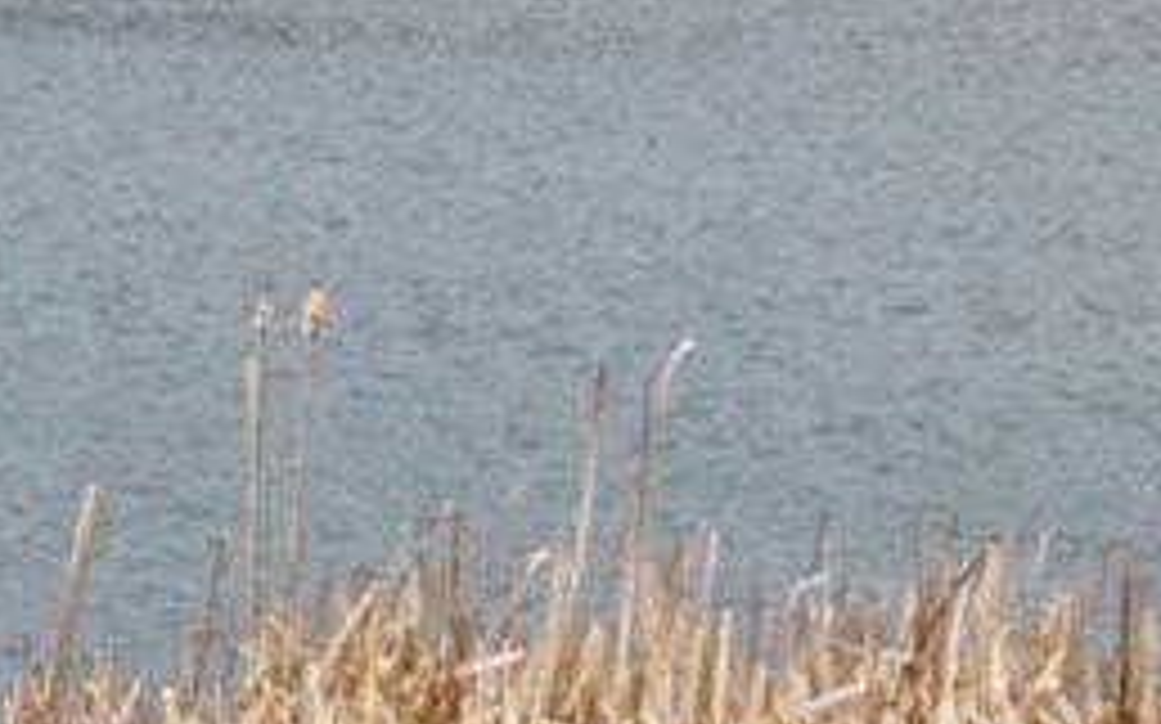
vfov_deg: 3.7
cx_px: 4486
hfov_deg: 5.3
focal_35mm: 356
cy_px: -614
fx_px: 11259
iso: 320
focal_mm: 44
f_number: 7.1
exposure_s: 1/2000
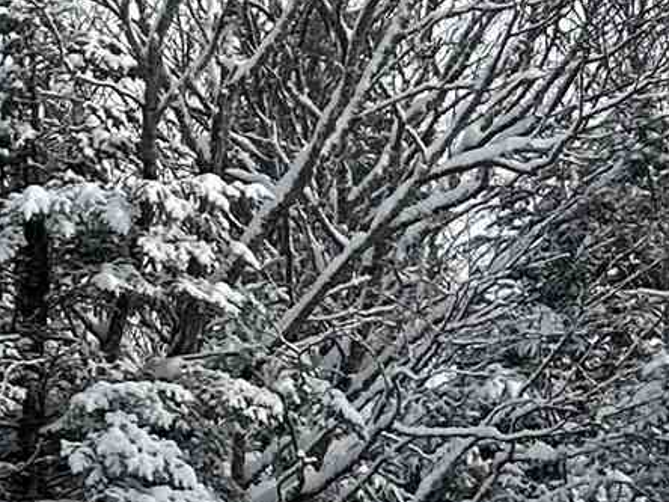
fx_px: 3479
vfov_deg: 8.2
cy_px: 525
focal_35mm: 180
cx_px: -1195
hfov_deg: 9.2
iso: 50
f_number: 1.5
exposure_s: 1/2841
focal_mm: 5.7
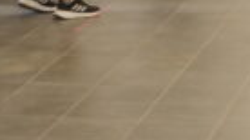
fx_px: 1555
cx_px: 82
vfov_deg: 5.1
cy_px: -133
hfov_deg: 9.2
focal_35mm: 235
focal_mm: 29
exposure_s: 1/50
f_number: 3.7
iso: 1600
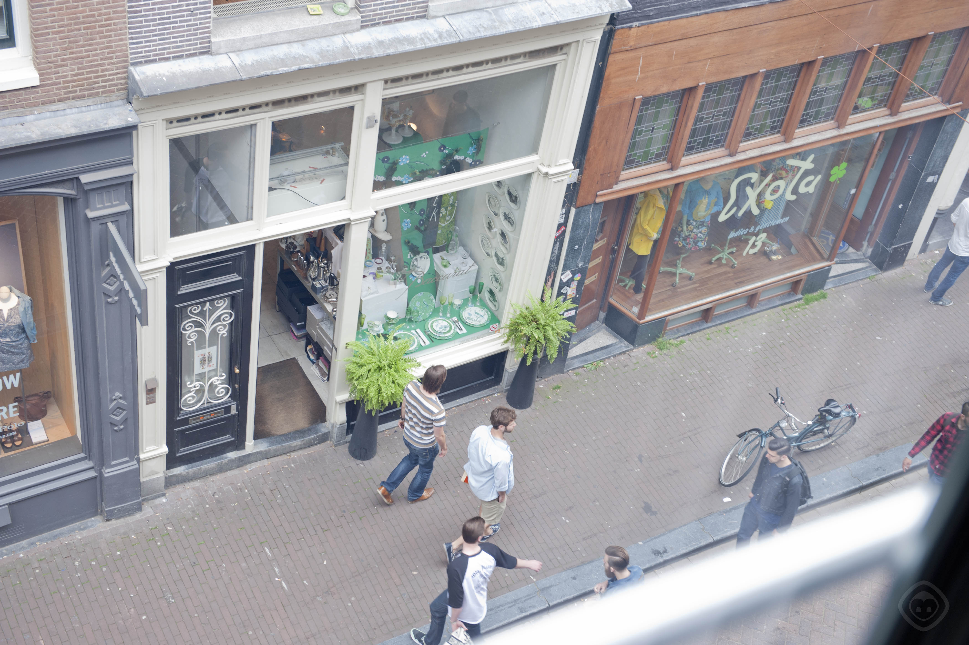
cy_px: 322
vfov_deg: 26.0
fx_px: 1399
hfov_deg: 38.2
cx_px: 484
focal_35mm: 52
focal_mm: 52
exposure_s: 1/125
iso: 400
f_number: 4
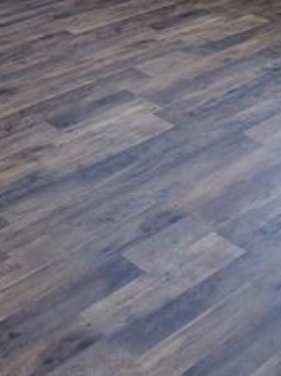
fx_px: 867
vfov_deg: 21.7
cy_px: -131
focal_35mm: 80
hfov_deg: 18.1
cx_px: 262
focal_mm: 6.76
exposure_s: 1/224
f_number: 1.78
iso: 160
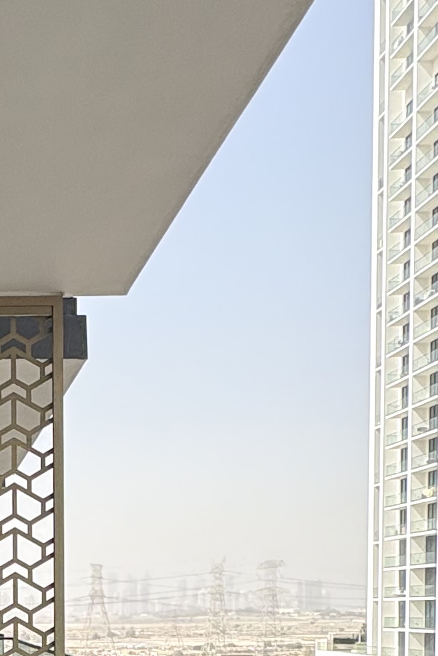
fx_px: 1003
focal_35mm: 55
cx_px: -78
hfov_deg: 22.8
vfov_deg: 32.9
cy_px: 671
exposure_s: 1/1126
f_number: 2.2
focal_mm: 2.22
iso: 40
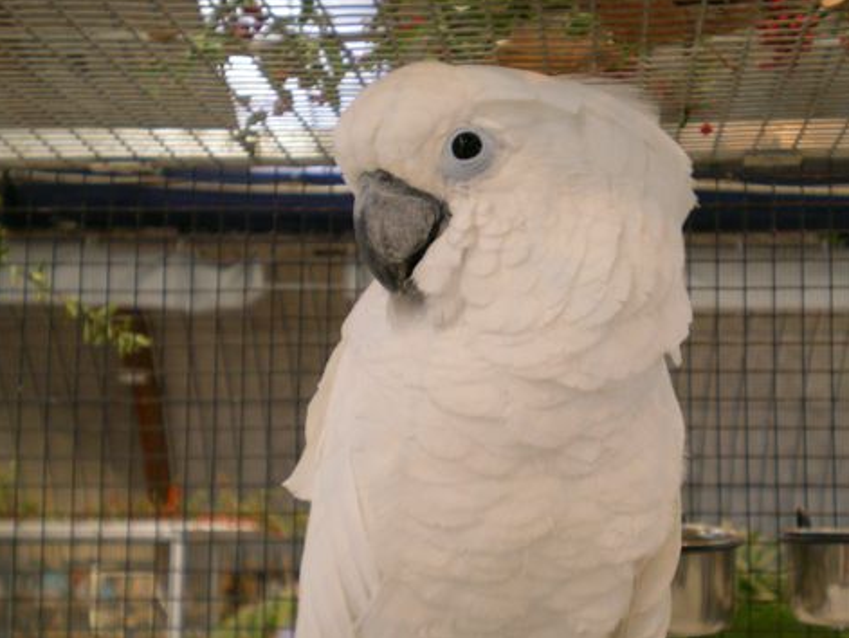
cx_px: 507
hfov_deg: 34.2
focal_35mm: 56
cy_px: 360
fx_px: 1375
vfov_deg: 26.1
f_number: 3.5
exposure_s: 1/56.6
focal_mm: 7.4
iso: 172
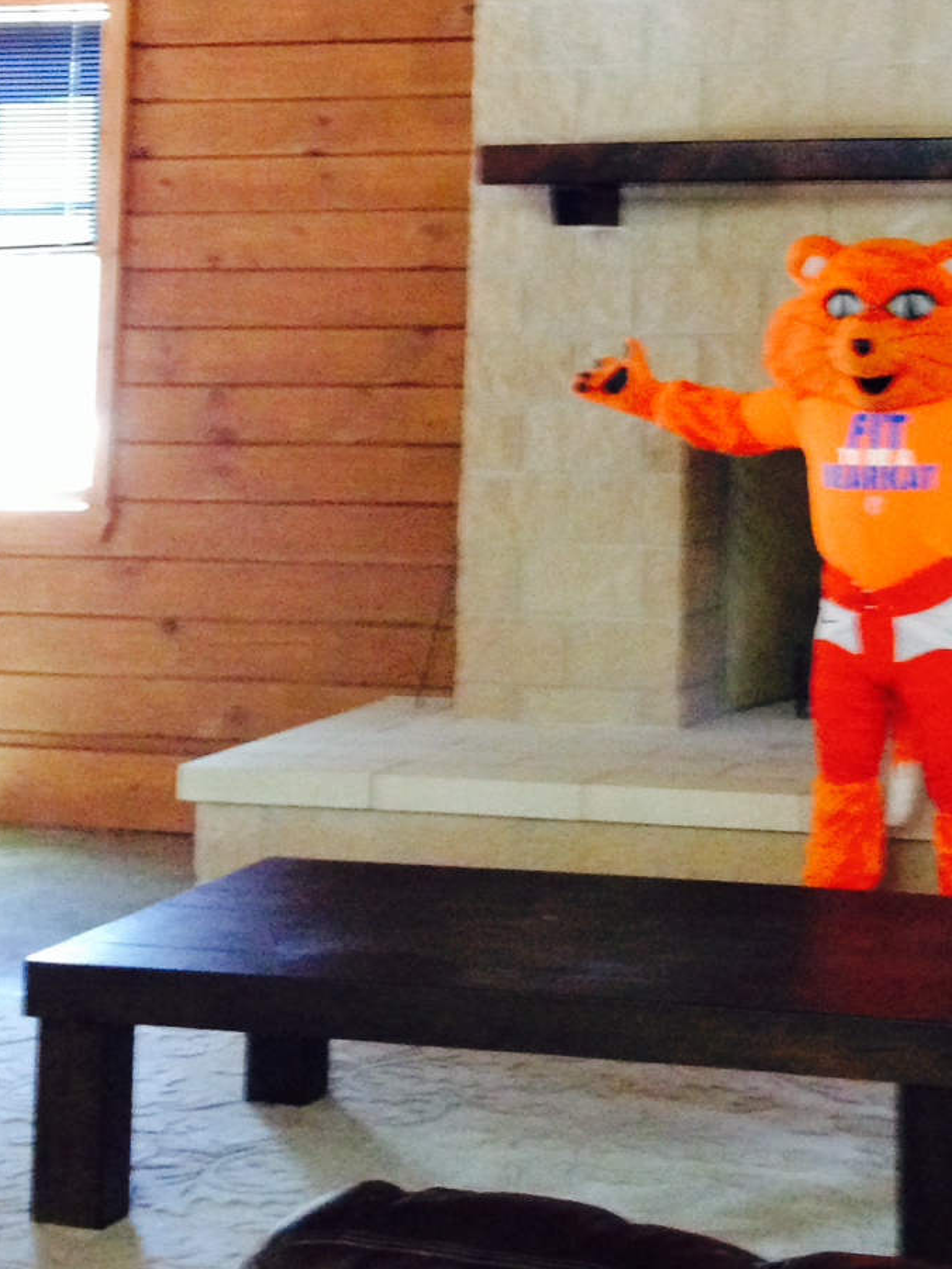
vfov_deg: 24.8
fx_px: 2750
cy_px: 20
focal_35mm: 75
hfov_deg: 19.2
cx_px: 918
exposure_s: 1/15
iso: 400
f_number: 2.4
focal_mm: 4.12
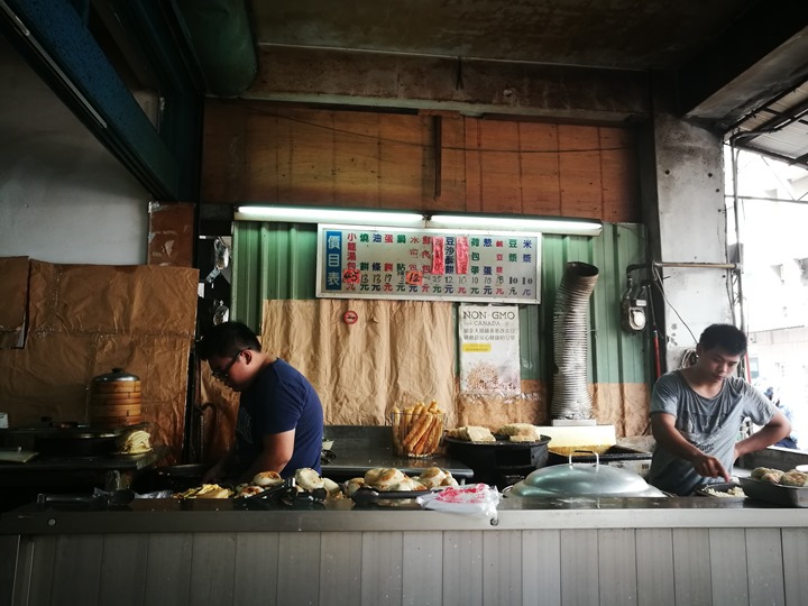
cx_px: 404
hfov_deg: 65.3
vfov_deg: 51.4
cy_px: 303
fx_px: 630
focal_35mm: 27
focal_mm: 4.5
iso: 160
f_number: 2.2
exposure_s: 1/60
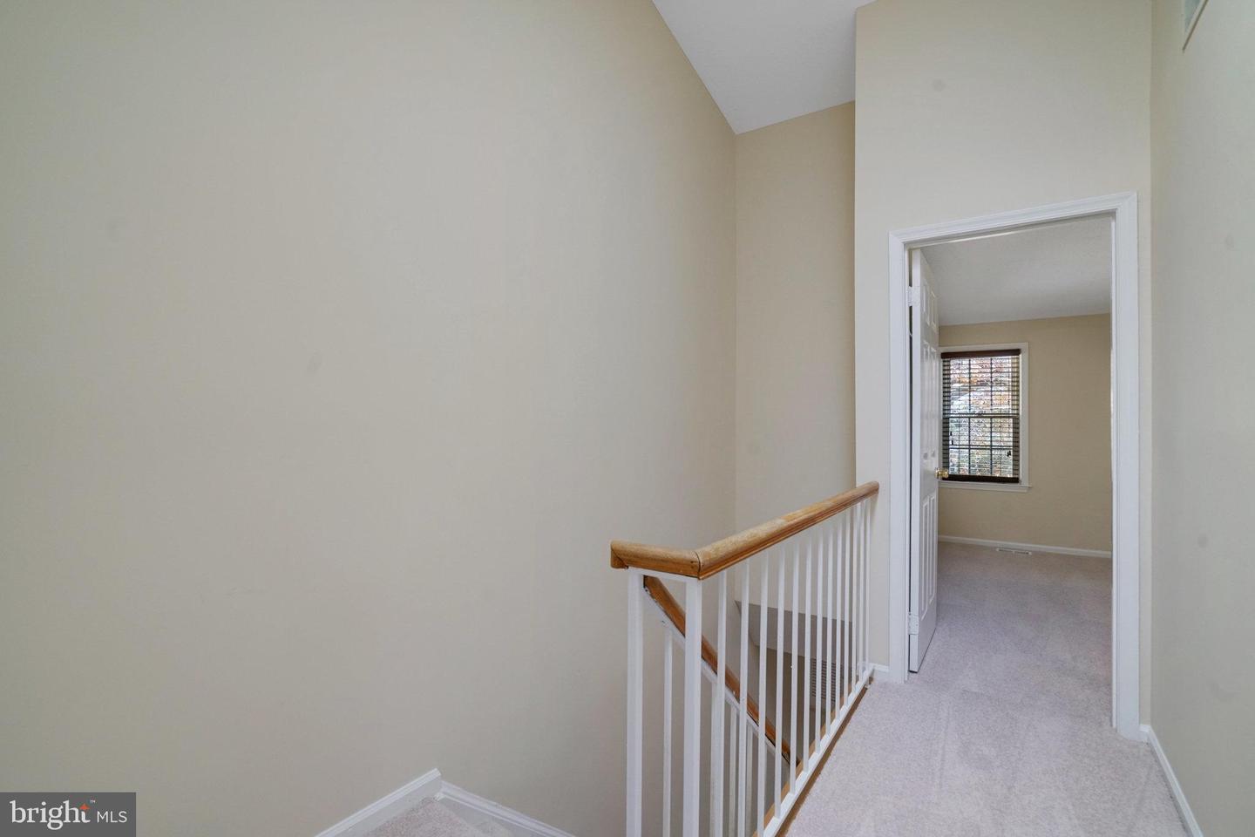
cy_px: 418
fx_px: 558
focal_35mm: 16
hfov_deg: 96.7
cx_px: 628
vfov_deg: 73.7
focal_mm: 16
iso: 1250
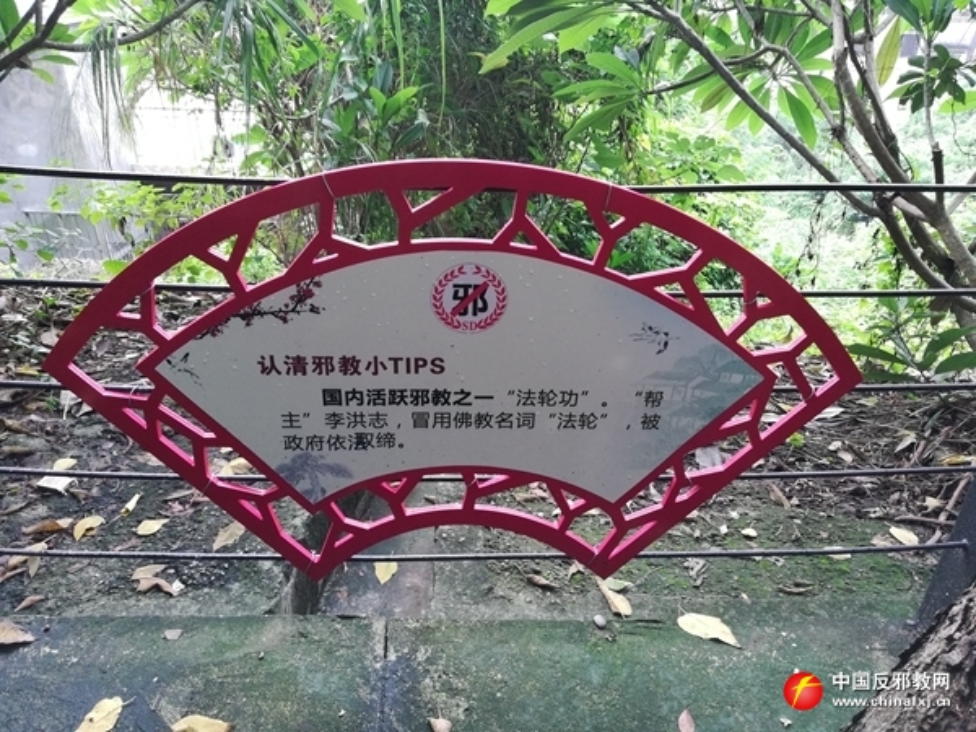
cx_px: 488
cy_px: 366
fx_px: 733
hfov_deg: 67.3
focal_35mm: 26
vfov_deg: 53.1
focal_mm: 3.83
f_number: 2.2
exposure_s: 1/33.3
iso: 200
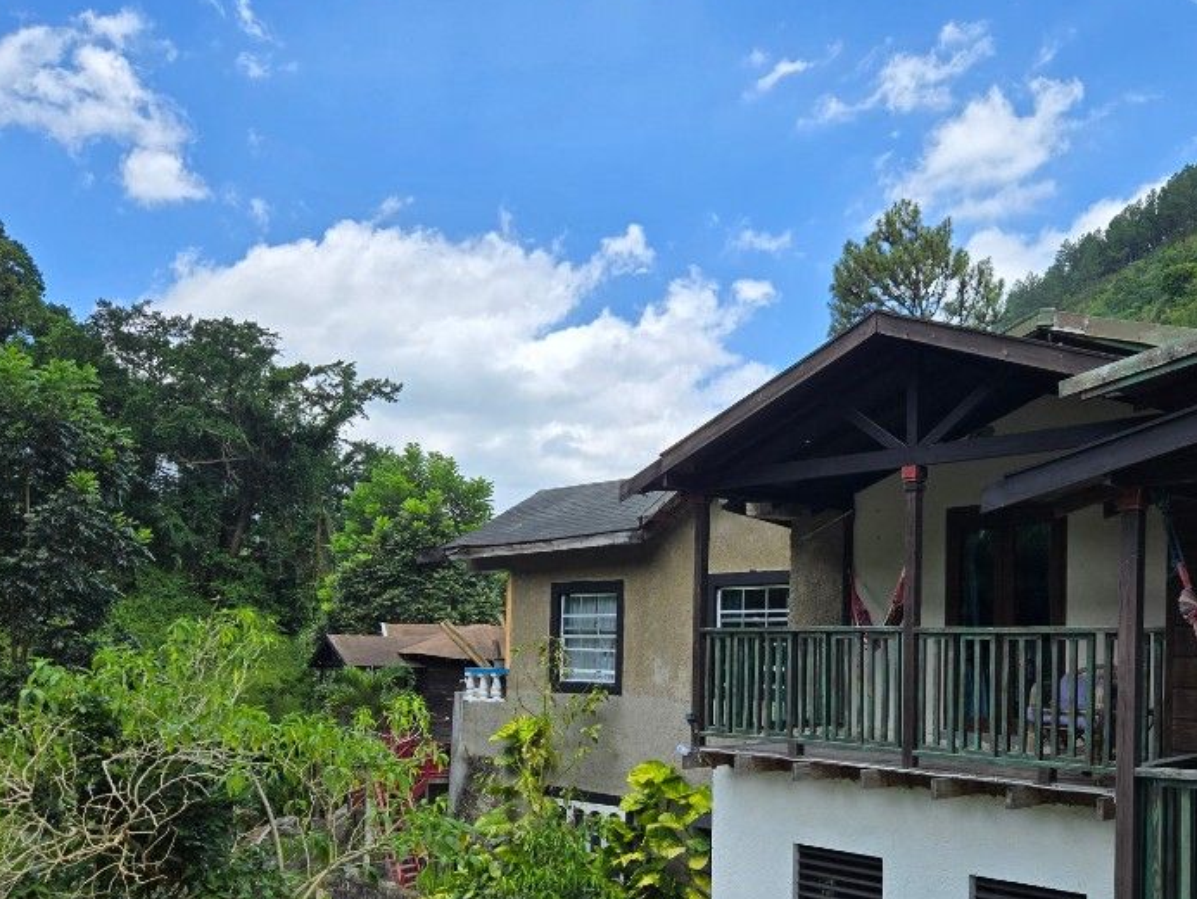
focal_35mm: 34
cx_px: 731
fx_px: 1176
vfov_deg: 40.9
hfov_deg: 53.5
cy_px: 641
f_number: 1.8
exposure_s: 1/3333
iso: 50
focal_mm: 5.4
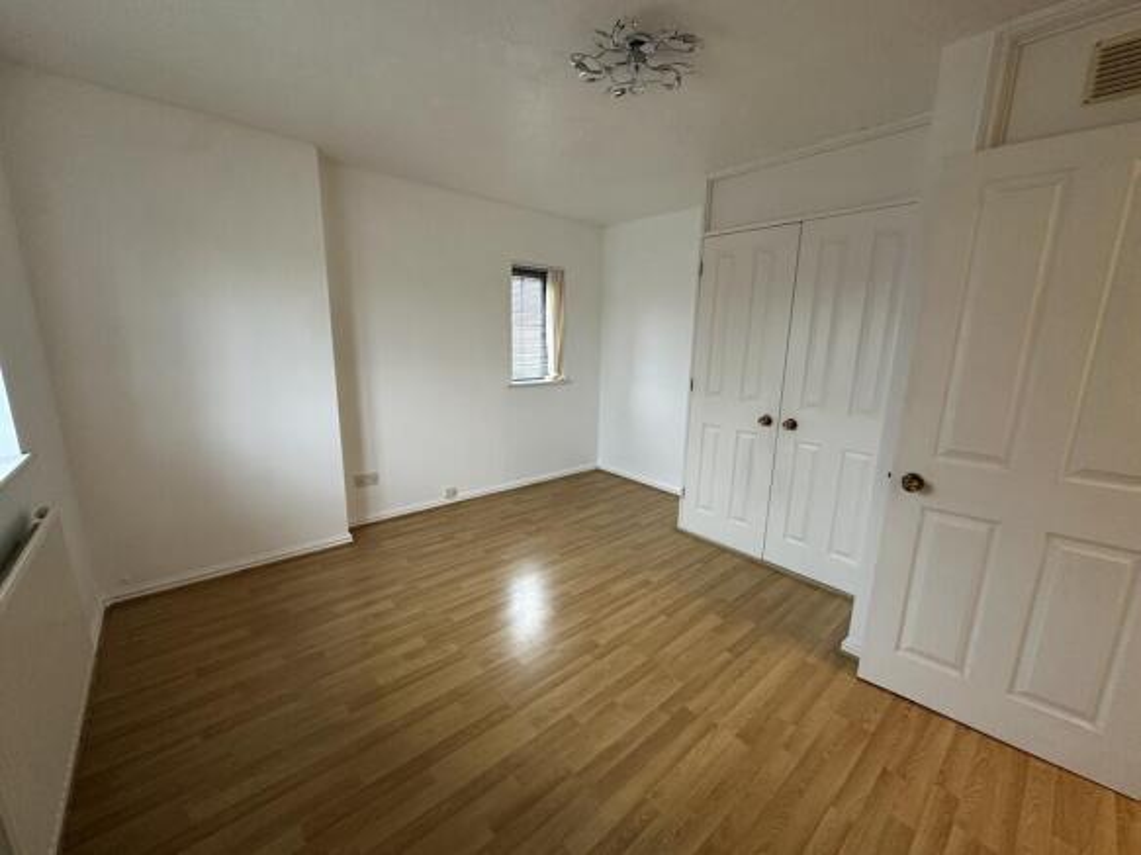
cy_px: 428
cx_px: 570
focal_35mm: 14
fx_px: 461
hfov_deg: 102.1
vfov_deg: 85.7
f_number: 2.2
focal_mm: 2.22
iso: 400
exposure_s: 1/60
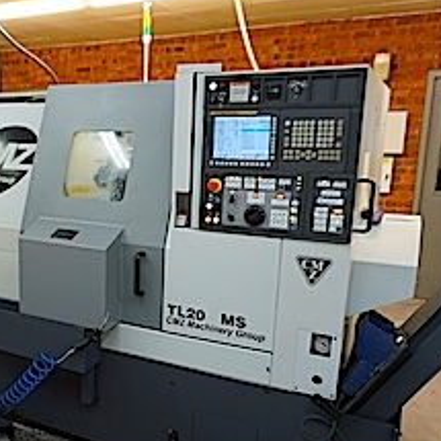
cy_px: 243
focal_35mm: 38
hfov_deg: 41.5
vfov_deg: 43.8
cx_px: 74
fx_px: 548
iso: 200
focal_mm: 16
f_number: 3.5
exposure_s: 1/25
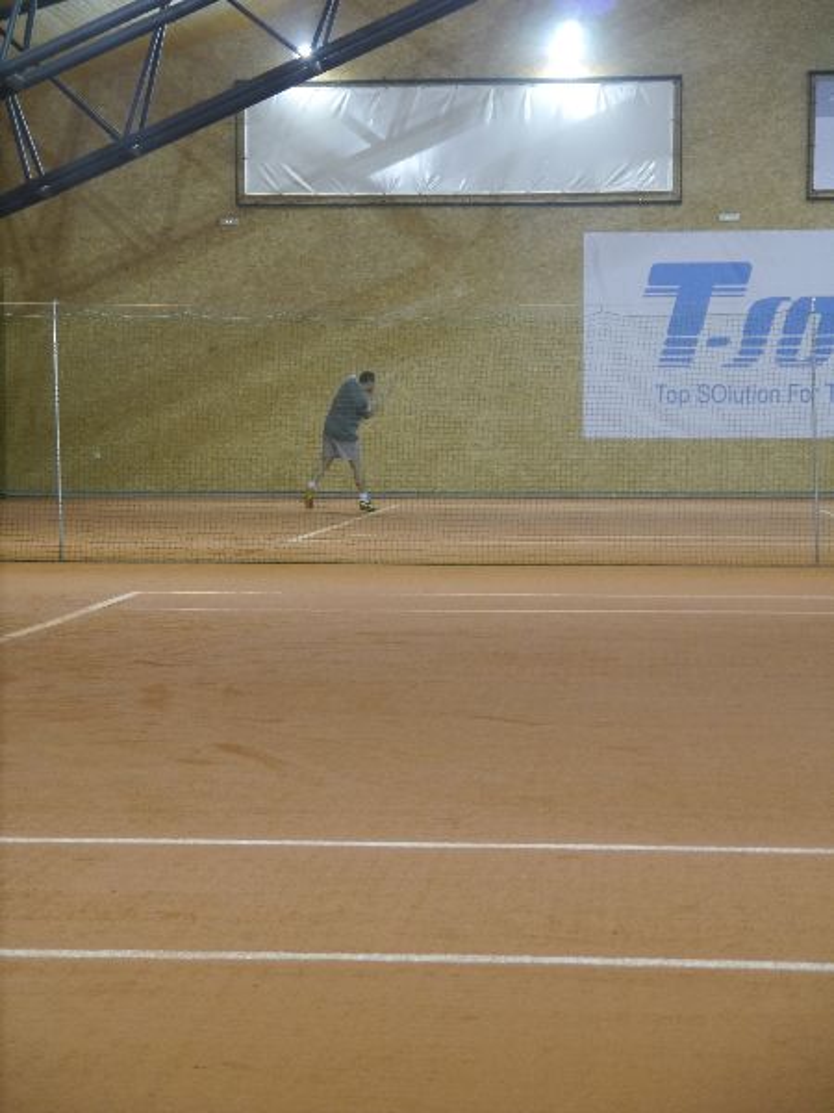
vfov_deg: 23.3
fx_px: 2698
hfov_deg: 17.6
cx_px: 417
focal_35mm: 84
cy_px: 556
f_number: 5.6
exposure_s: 1/20
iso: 800
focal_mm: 42
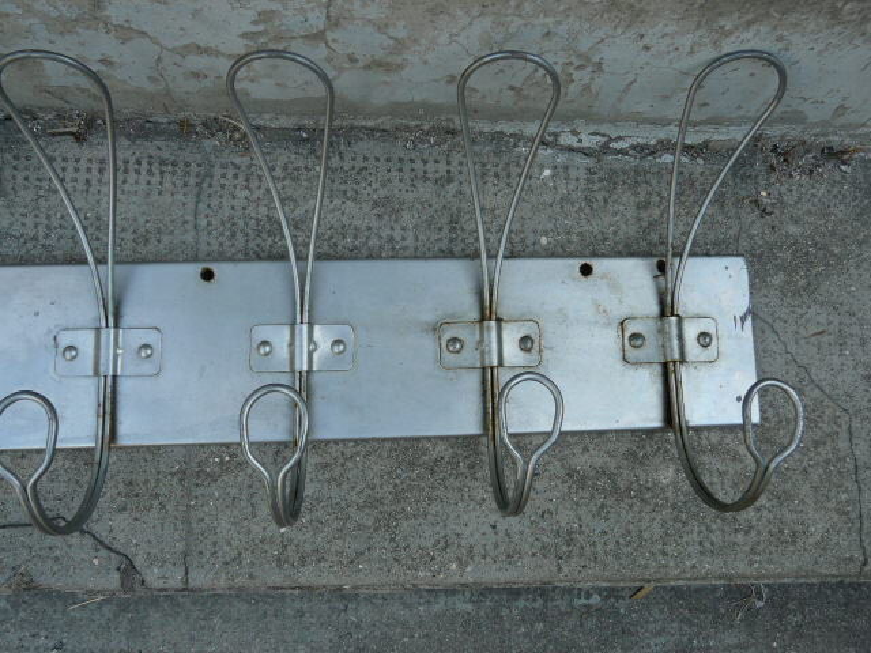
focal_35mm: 28
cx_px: 436
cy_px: 326
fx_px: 705
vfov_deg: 49.7
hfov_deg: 63.4
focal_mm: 4.6
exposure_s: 1/100
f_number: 3.2
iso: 100
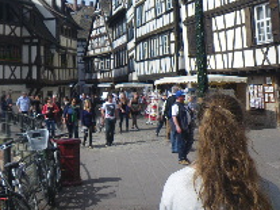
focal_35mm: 52
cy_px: 19
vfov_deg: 27.0
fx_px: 420
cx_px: 83
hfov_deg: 36.3
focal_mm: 5
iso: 50
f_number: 3.5
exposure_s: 1/640
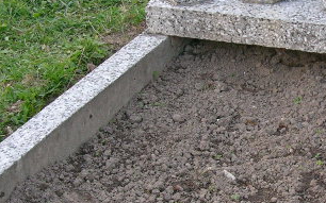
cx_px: 268
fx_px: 1101
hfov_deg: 16.7
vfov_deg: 10.6
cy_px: 97
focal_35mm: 124
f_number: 2.8
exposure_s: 1/30.3
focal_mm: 8.9
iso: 86
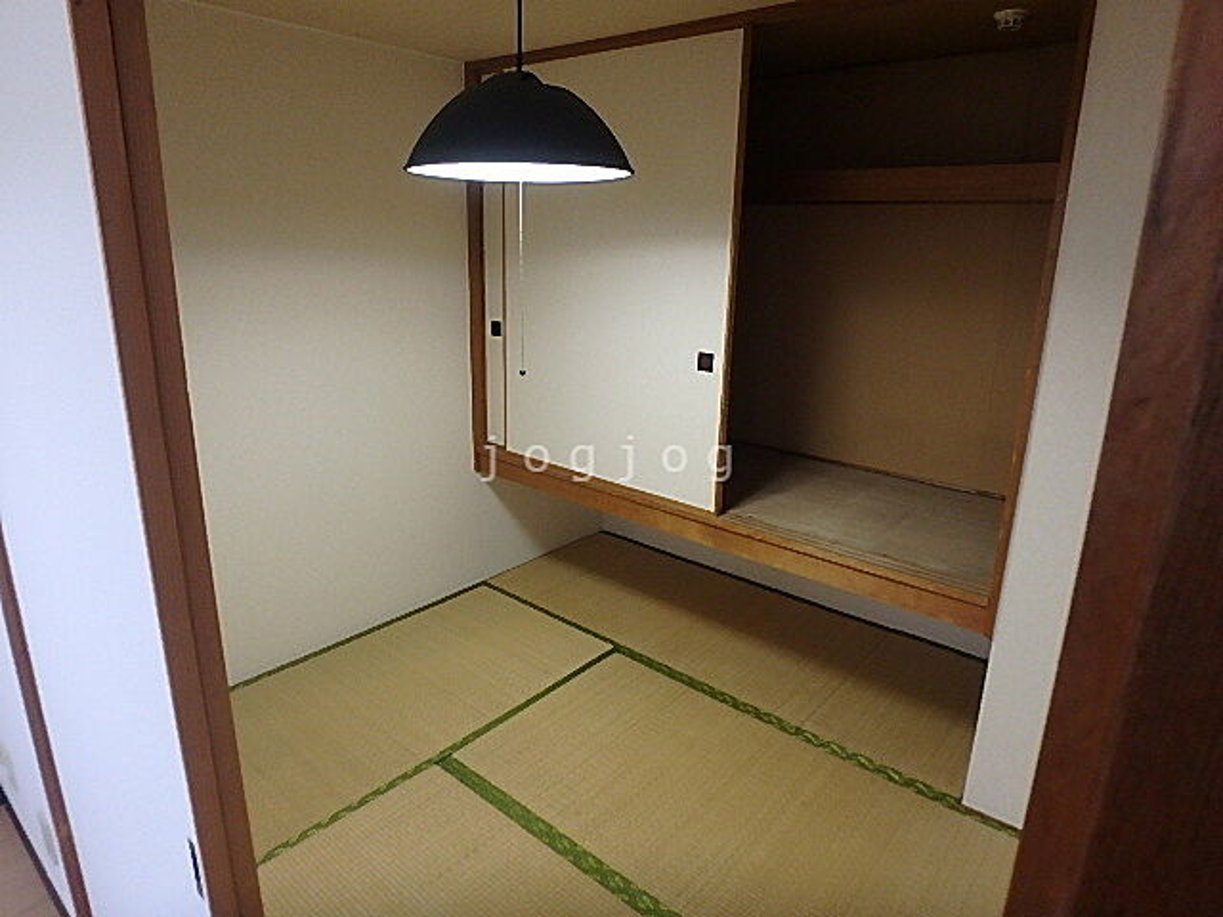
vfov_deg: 63.4
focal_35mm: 21
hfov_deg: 79.0
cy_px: 458
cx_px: 612
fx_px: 742
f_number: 3.5
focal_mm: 3.7
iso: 320
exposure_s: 1/30
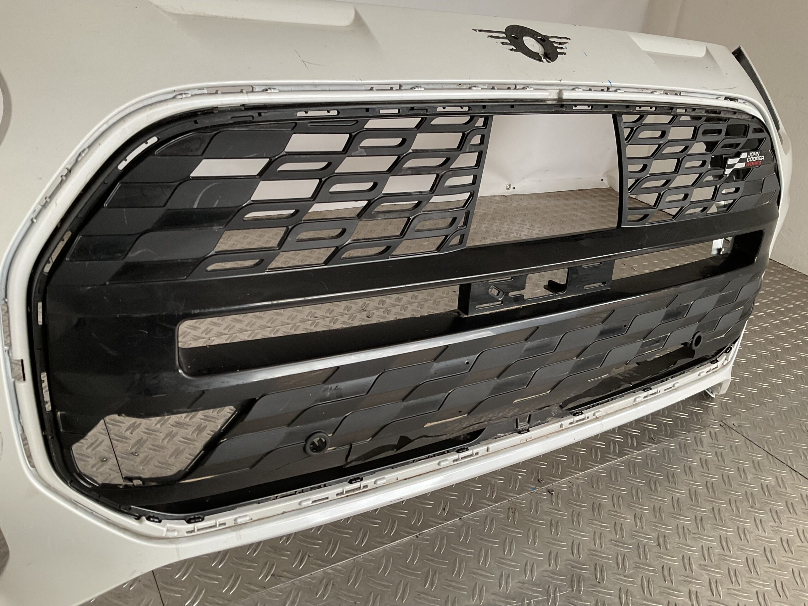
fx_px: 677
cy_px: 303
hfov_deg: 61.7
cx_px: 404
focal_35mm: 29
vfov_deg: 48.2
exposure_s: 1/60
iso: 80
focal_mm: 3
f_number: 1.8
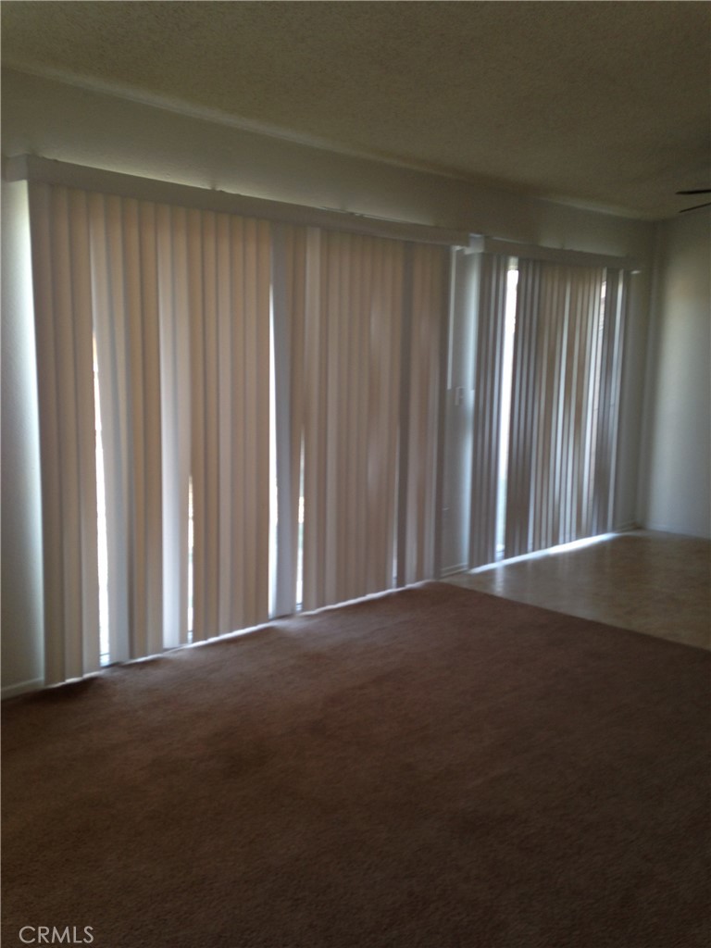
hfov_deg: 42.9
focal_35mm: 33
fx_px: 904
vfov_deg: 55.4
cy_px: 474
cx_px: 356
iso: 64
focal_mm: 4.12
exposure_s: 1/40
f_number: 2.4
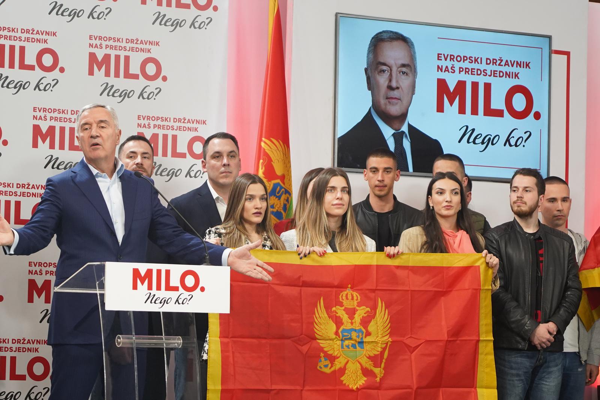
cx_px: 300
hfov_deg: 13.1
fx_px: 2617
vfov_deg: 8.7
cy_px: 200
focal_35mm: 157
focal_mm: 105
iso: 2000
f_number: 4
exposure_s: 1/320
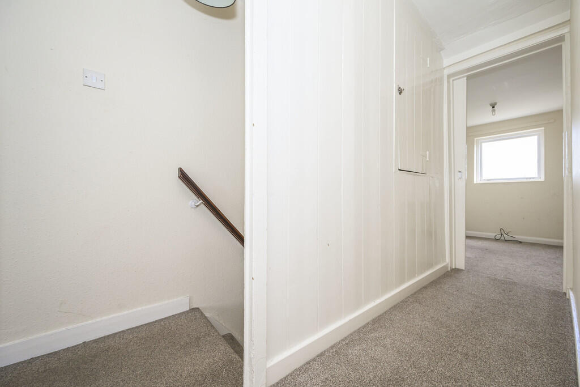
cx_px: 290
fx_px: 226
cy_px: 194
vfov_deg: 81.2
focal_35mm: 14
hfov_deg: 104.2
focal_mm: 14
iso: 320
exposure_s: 1/125
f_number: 7.1
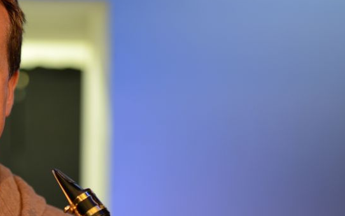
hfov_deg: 25.6
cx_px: 59
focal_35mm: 79
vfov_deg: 16.4
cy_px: 166
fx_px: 743
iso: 400
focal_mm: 35
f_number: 1.4
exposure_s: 1/60
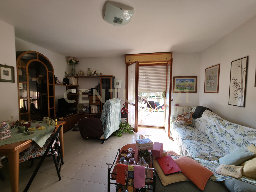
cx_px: 128
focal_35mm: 13
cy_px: 96
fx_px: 96
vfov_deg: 89.9
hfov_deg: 106.2
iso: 25
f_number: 1.9
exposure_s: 1/157
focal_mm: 2.2
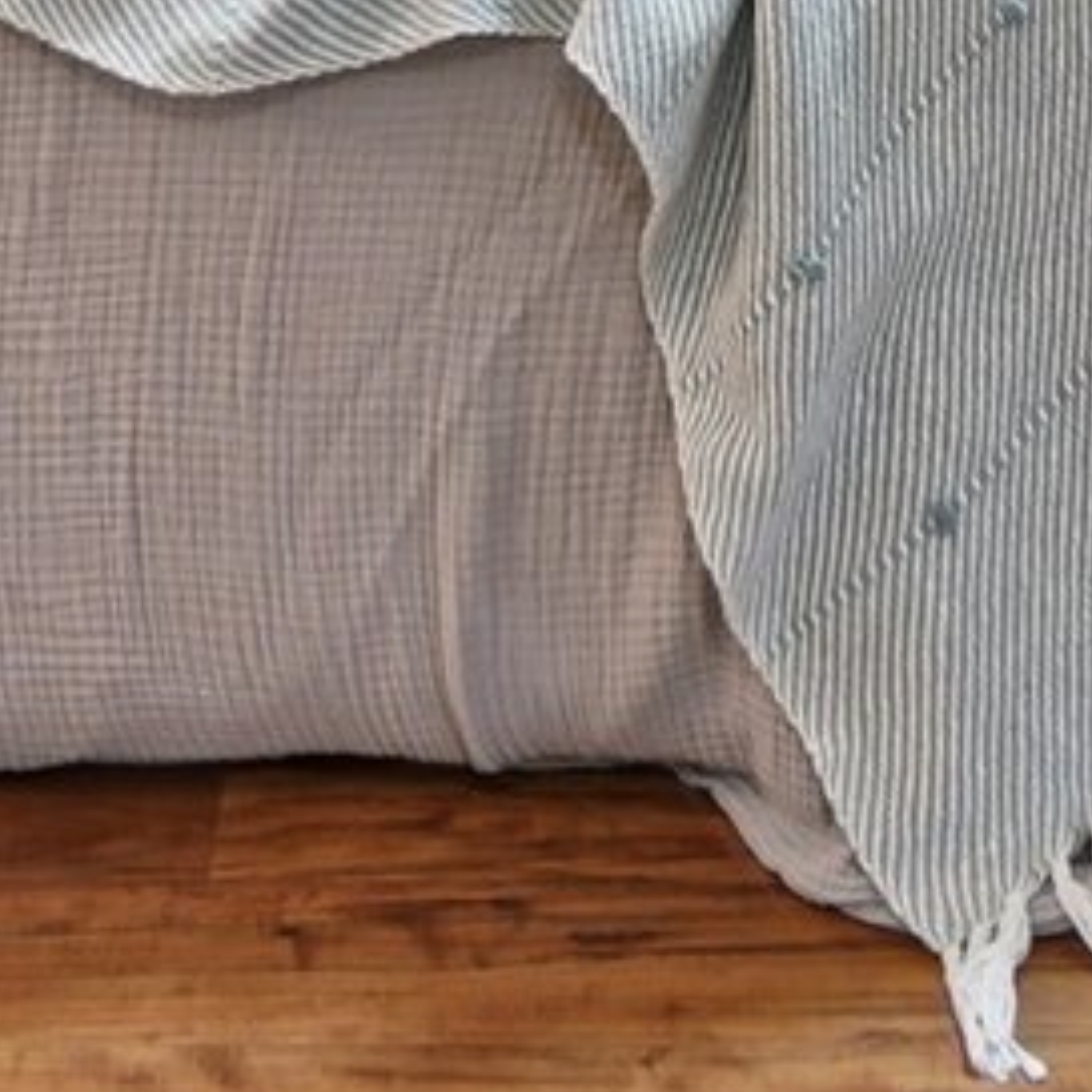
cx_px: 514
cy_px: -1315
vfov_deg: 12.6
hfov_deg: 15.2
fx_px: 4104
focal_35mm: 115
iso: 400
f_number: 8
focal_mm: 12
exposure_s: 1/6
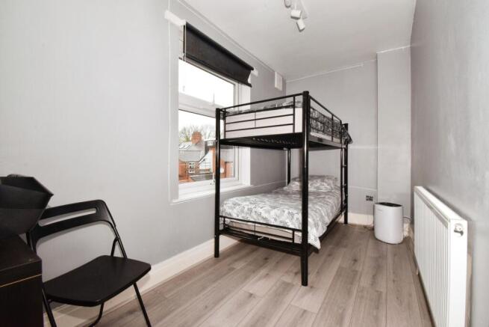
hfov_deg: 100.4
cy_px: 164
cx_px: 244
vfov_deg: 77.4
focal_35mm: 15
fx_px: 204
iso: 1000
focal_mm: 10
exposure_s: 1/60
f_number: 16
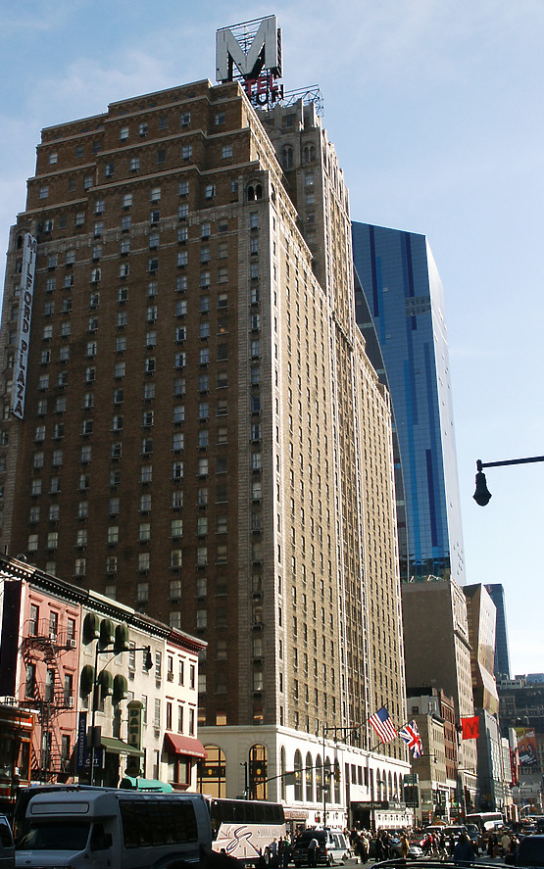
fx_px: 1019
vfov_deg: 46.2
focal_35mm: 43
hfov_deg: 29.8
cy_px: 433
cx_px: 218
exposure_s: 1/180
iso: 64
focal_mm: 8.26
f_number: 6.7
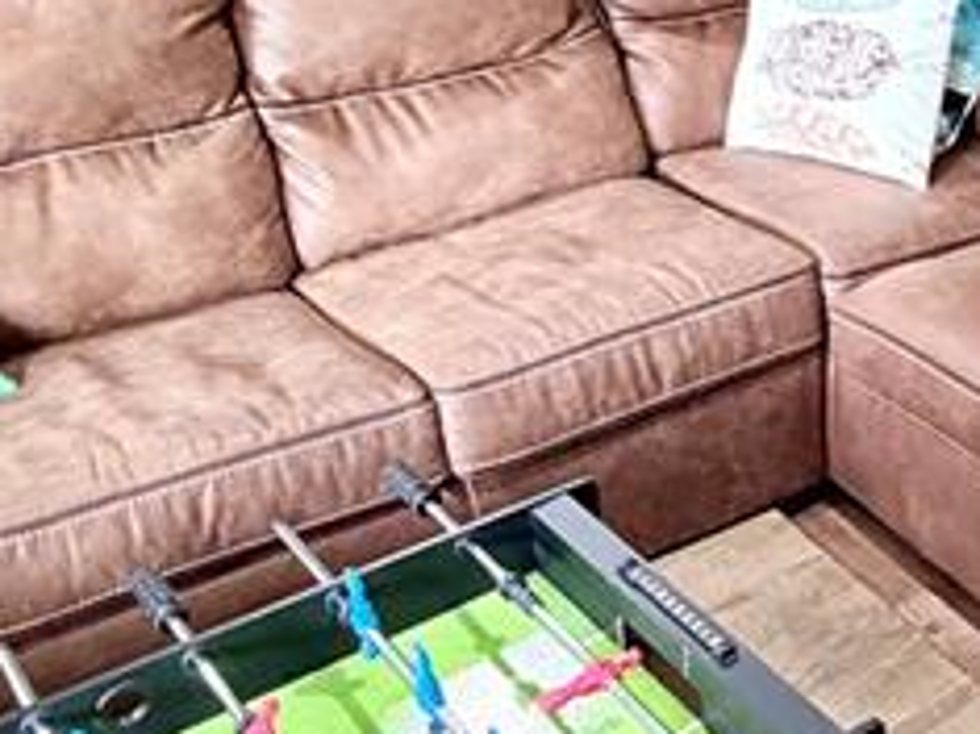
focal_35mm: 61
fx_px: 1726
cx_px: 1101
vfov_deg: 23.5
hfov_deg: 28.5
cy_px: 94
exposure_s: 1/60
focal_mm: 2.22
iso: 500
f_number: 2.2
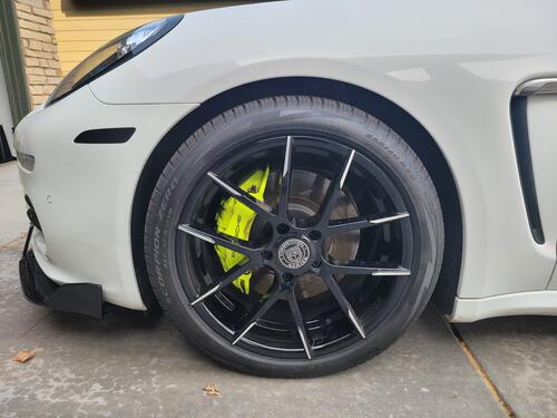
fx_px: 418
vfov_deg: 53.1
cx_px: 278
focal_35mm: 26
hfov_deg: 67.3
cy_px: 209
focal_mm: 5.4
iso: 40
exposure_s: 1/363
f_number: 1.8
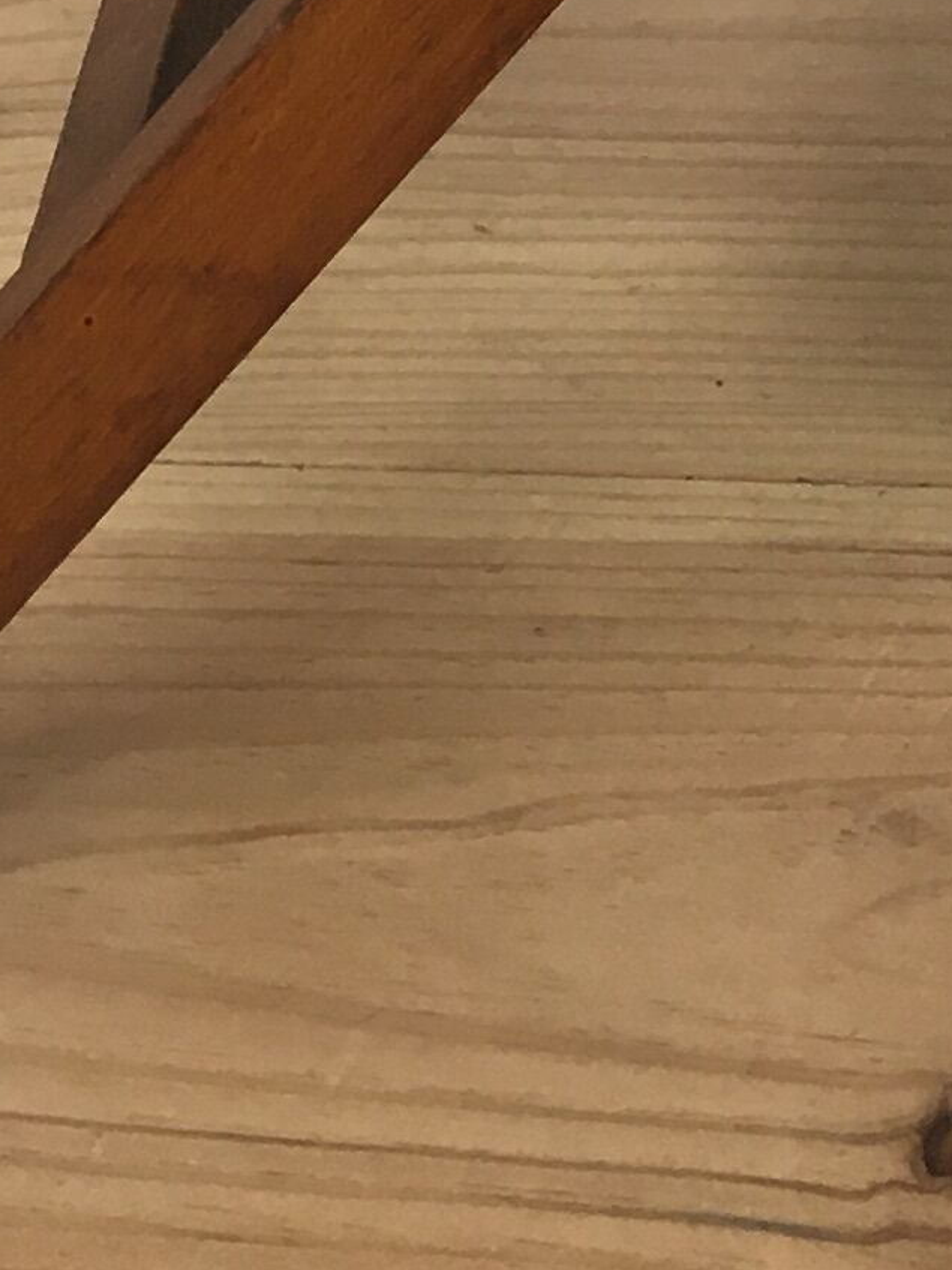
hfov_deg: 10.7
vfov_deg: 12.2
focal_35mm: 138
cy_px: -1510
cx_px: 732
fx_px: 5062
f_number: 2.2
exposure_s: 1/33
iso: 25
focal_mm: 4.15
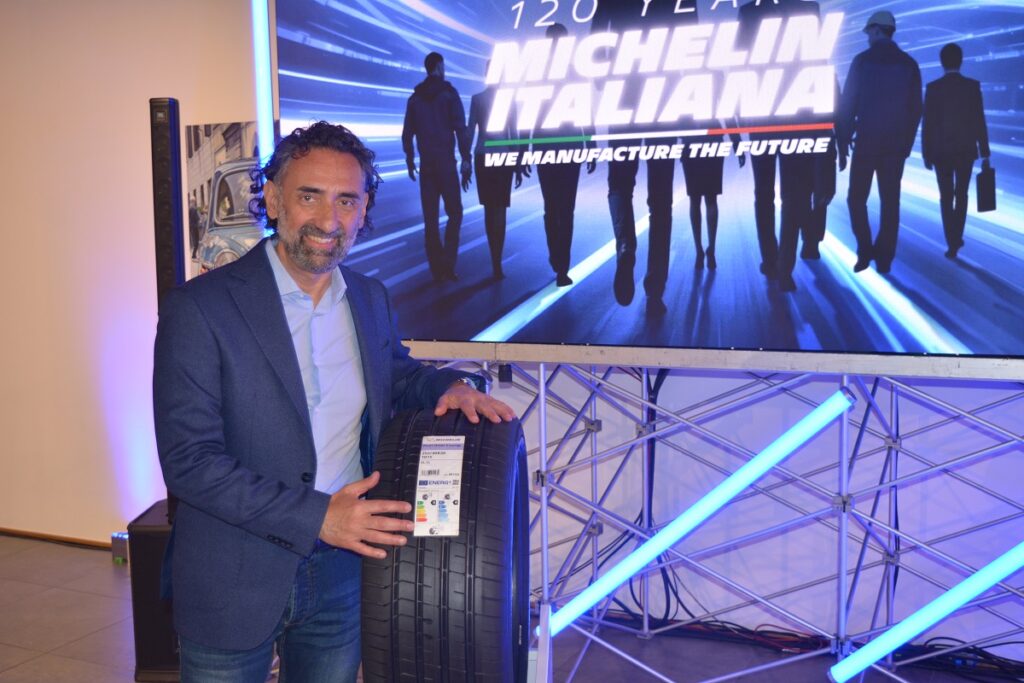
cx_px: 512
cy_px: 342
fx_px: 1195
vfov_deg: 31.9
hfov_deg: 46.4
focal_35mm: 42
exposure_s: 1/60
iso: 400
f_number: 4.2
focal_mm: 28
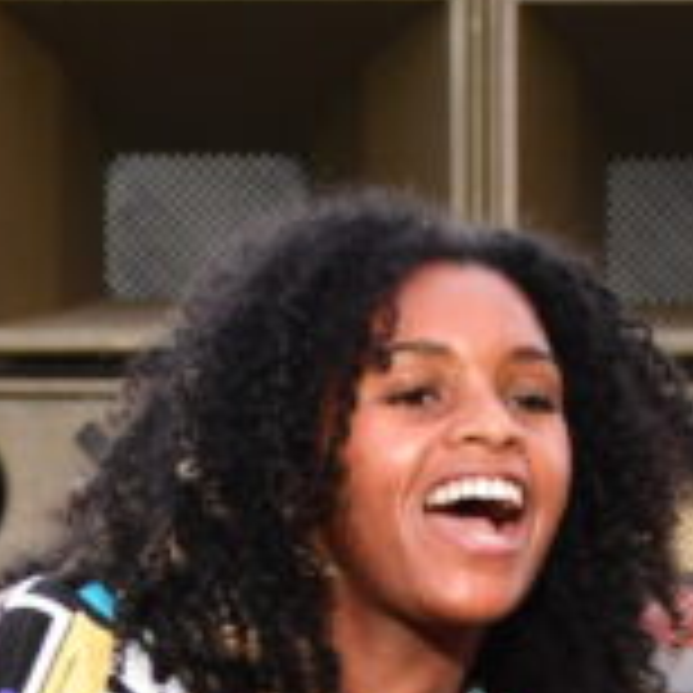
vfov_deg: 4.9
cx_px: 99
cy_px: 1253
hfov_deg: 4.9
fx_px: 8041
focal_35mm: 355
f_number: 4.5
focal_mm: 42
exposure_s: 1/60
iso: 560
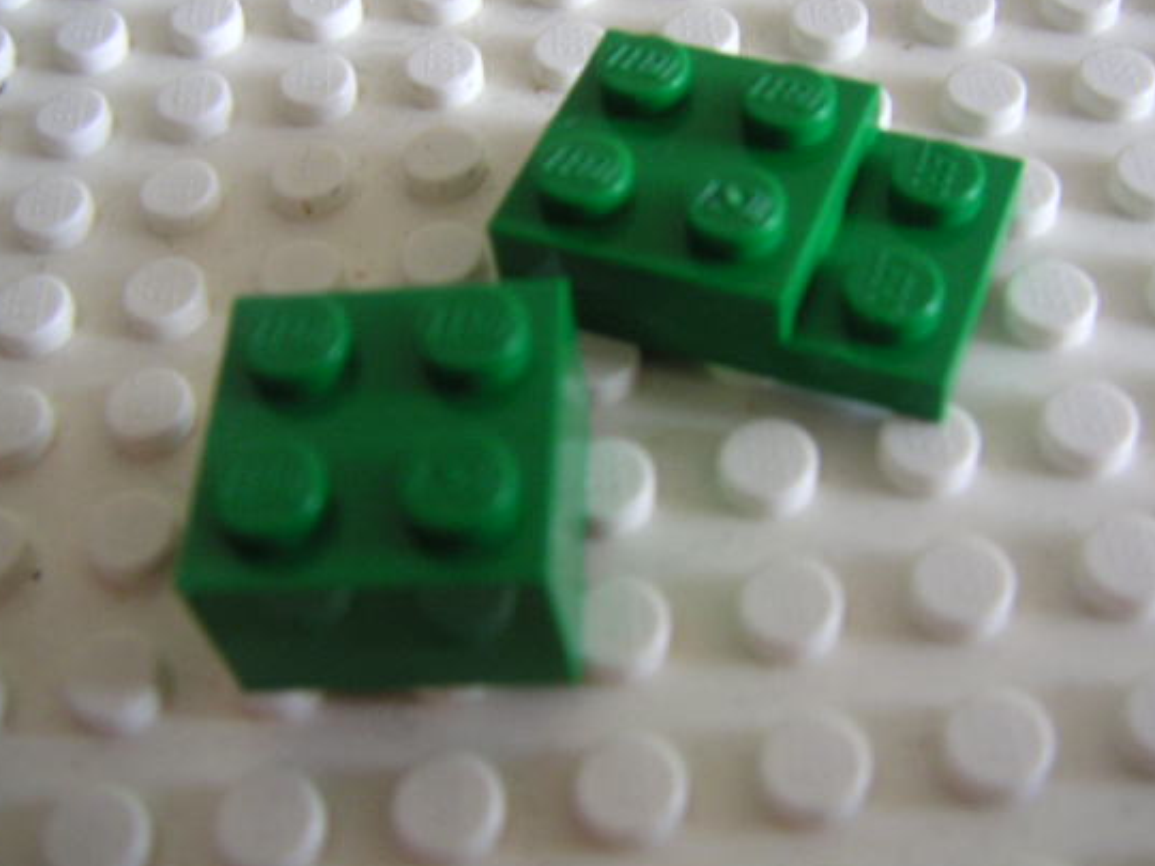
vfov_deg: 32.1
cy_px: 368
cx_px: 618
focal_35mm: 45
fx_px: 1501
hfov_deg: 42.1
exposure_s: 1/10
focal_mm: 6
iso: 100
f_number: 2.8
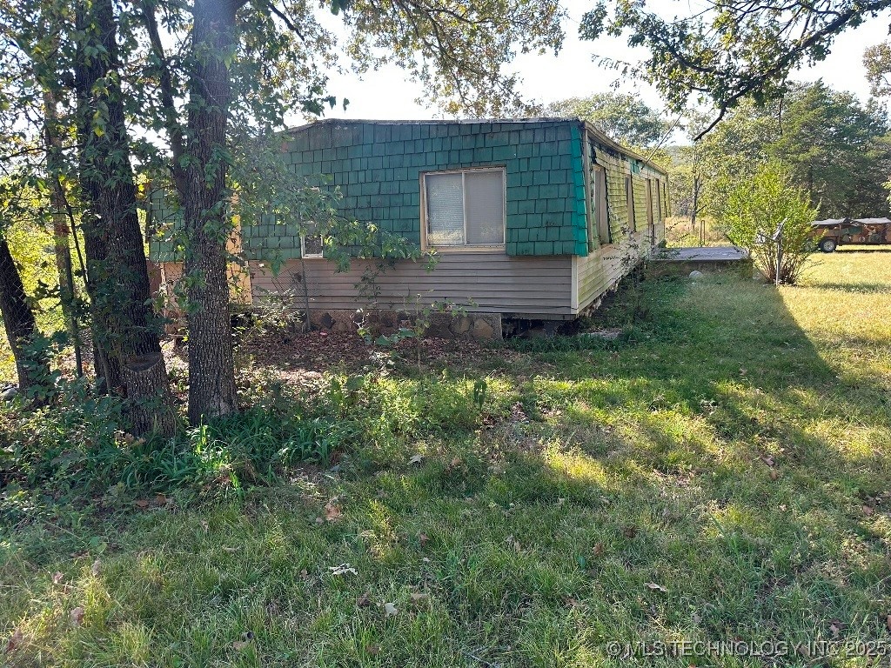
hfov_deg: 71.6
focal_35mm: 24
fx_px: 618
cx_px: 446
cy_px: 334
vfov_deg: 56.8
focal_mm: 6.86
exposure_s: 1/351
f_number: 1.78
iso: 80
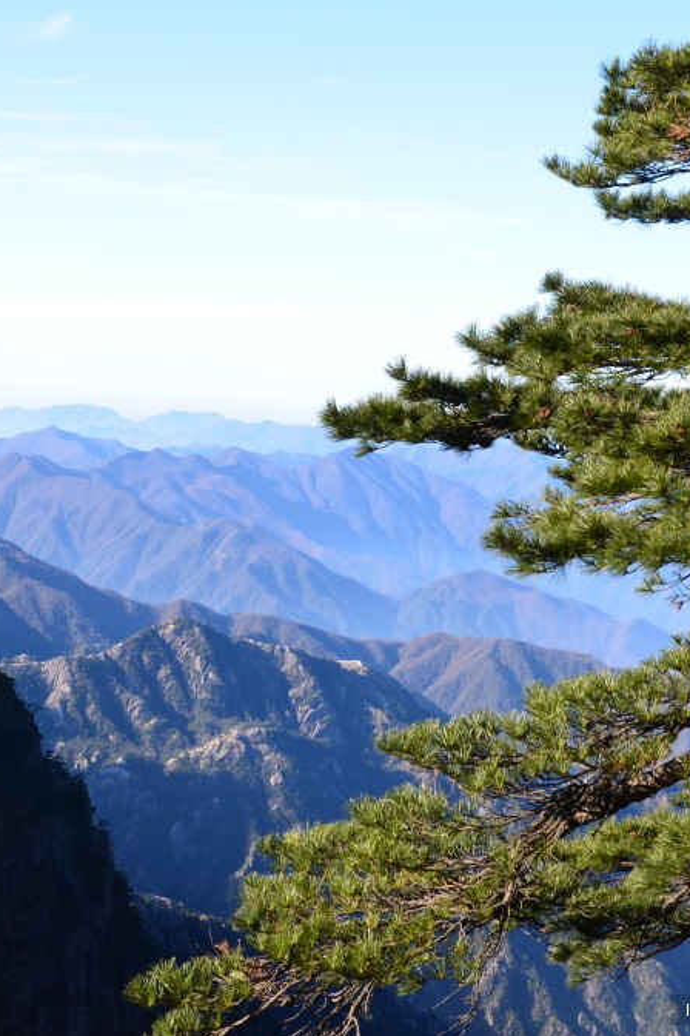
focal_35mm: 80
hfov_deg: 17.1
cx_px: 237
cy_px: 519
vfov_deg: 25.4
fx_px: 2295
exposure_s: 1/100
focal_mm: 35
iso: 200
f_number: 11
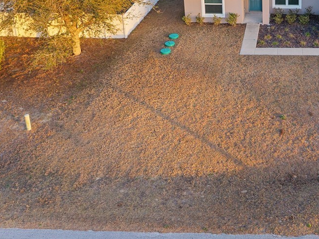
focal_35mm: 59
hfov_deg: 30.9
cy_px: -26
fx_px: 544
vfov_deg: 23.3
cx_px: 300
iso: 260
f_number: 1.8
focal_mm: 8.67
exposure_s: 1/400
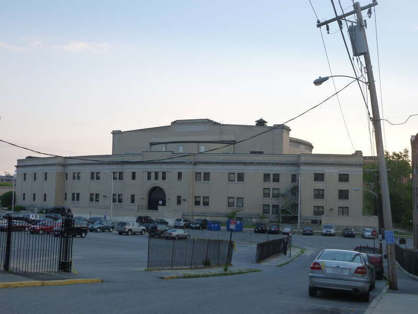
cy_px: 157
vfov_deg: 35.1
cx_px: 209
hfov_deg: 45.8
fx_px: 495
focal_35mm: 41
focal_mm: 7.4
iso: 160
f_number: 3.7
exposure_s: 1/250
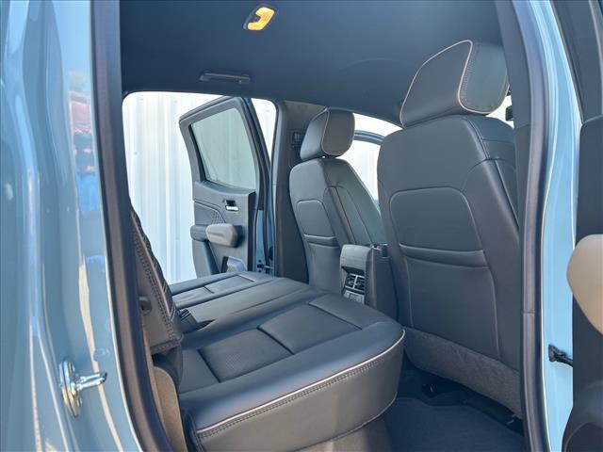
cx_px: 302
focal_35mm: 26
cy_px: 226
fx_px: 453
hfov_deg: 67.3
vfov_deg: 53.1
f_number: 1.5
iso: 40
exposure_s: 1/149
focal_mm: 5.7
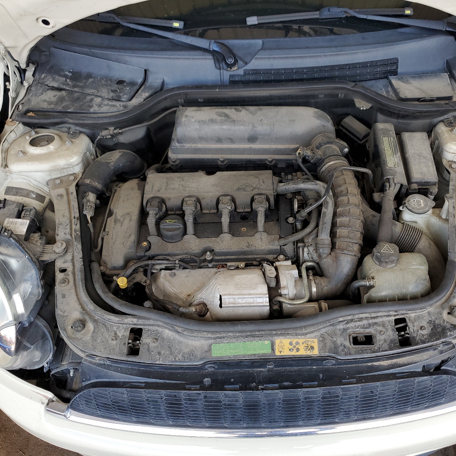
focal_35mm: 31
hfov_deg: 52.4
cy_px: 230
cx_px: 260
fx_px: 462
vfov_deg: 52.5
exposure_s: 1/270
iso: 50
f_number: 1.5
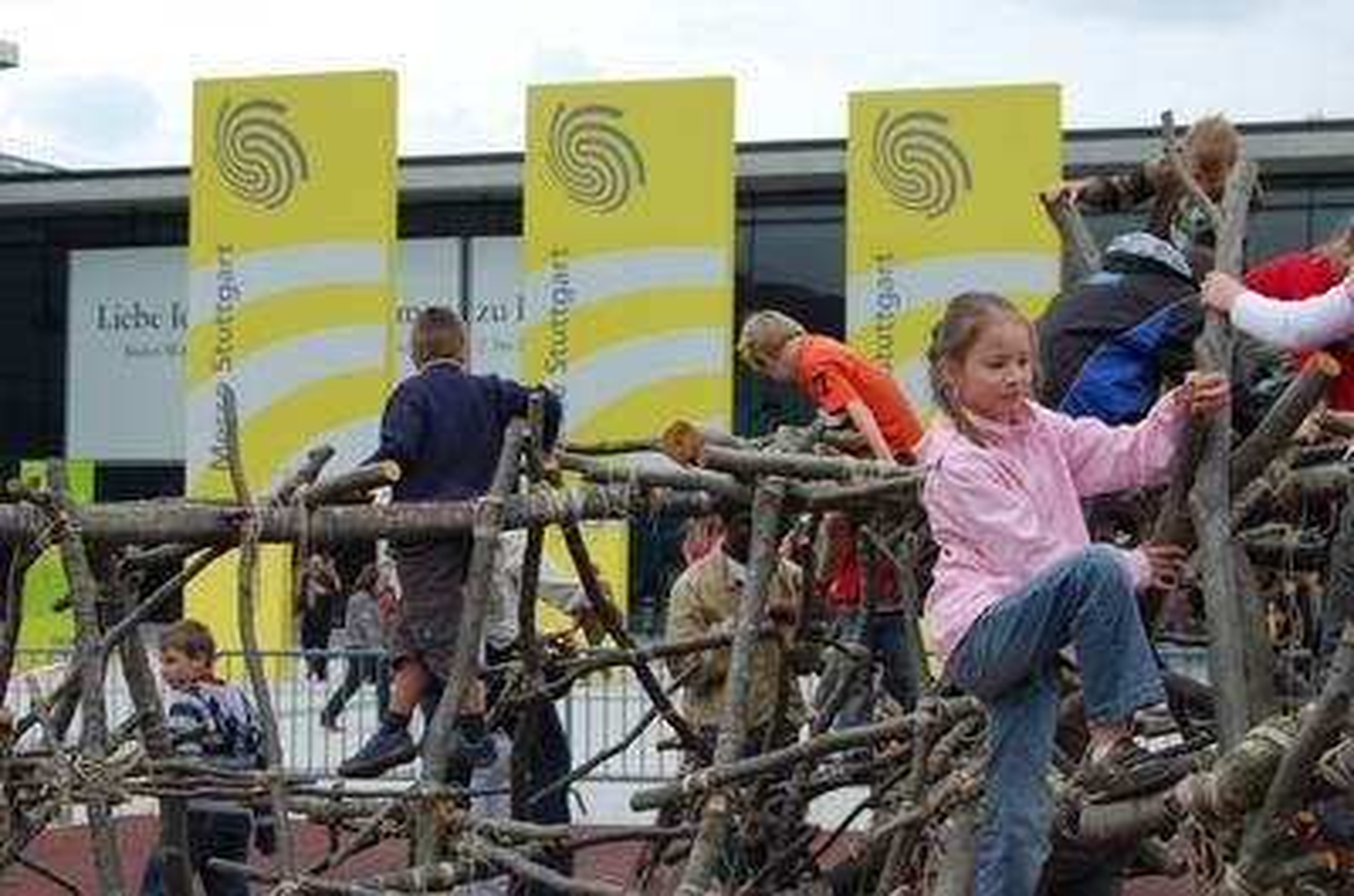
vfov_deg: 18.1
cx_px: 677
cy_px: 448
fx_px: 2815
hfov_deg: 27.0
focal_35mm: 75
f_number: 9
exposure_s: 1/320
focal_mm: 50
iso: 400
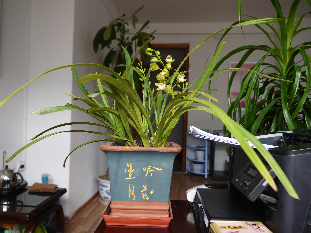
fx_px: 252
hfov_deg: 63.4
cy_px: 116
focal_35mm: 28
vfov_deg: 49.7
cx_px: 156
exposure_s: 1/60
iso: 200
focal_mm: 14
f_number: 3.5
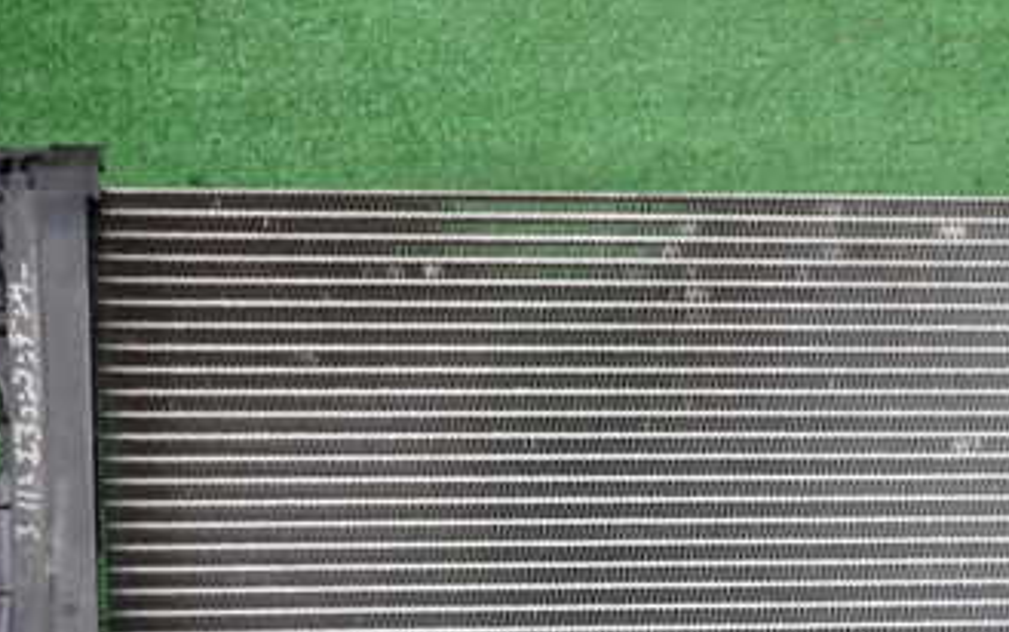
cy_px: 611
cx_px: 724
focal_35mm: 58
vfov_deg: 21.7
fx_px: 1596
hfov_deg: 34.5
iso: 200
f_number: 2.3
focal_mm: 5.4
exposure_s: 1/50
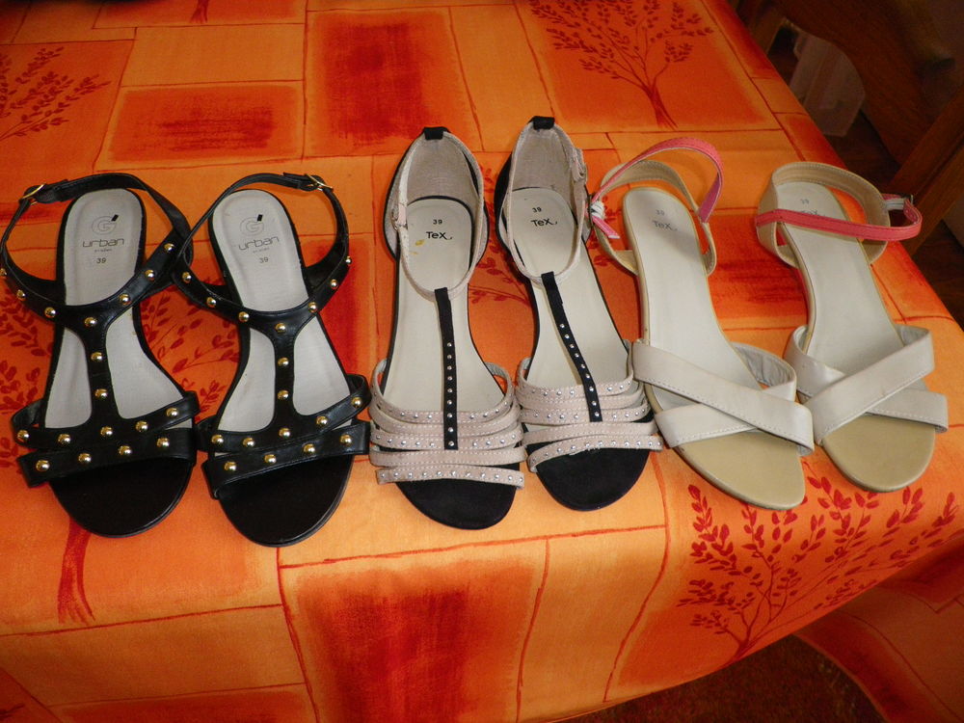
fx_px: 780
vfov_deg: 49.7
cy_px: 362
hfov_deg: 63.4
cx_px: 482
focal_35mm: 28
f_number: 2.6
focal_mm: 4.9
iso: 200
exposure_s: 1/60
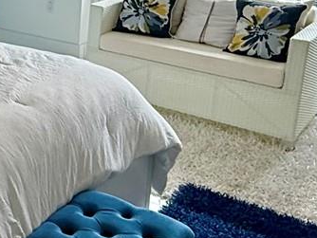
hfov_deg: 26.8
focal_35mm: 67
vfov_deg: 21.6
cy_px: 37
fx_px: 614
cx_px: -25
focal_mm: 2.22
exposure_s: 1/120
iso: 200
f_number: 2.2
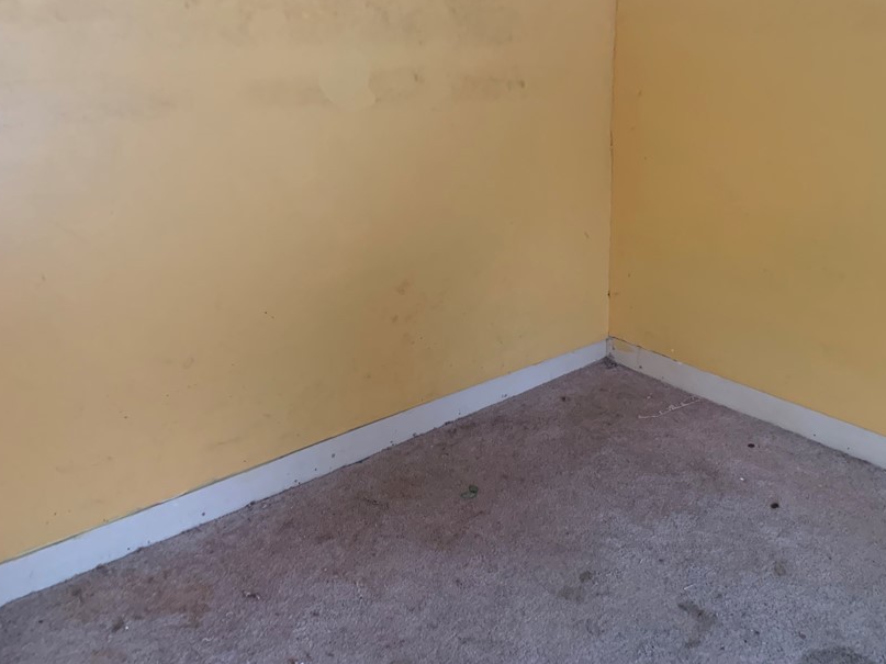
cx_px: 530
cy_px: 252
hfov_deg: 55.0
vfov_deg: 42.6
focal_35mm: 33
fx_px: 845
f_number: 1.8
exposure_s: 1/37
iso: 400
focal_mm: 4.25
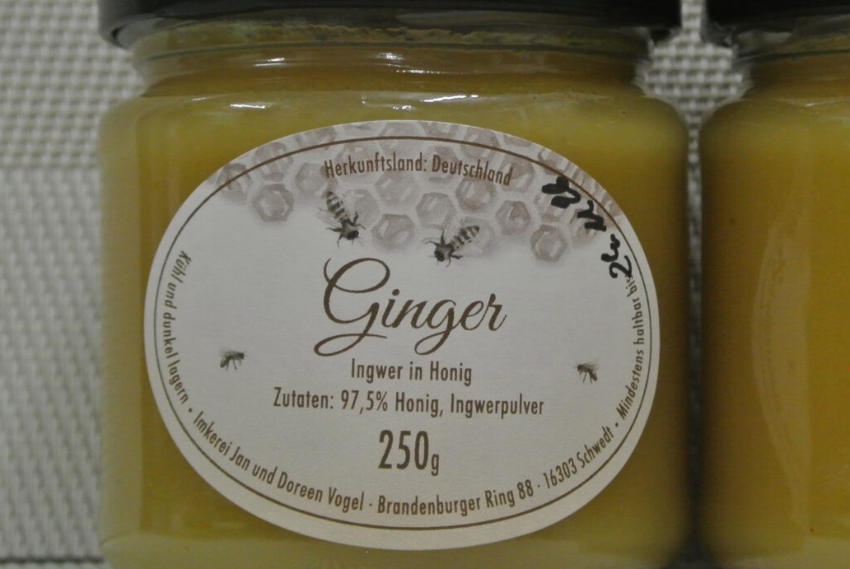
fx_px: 2506
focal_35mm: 106
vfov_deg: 12.9
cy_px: 224
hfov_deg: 19.1
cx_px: 662
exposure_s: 1/30
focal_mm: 22.7
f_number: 5
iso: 800
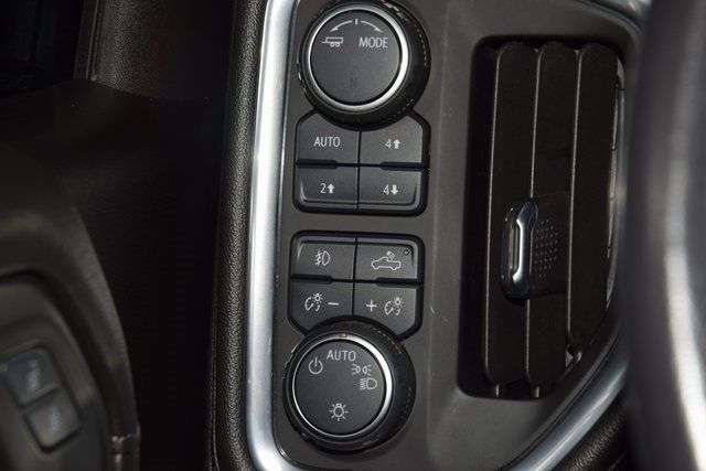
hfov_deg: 19.5
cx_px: 353
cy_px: 236
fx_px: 2060
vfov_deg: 13.0
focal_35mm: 105
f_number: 8
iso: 100
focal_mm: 70
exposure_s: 1/125
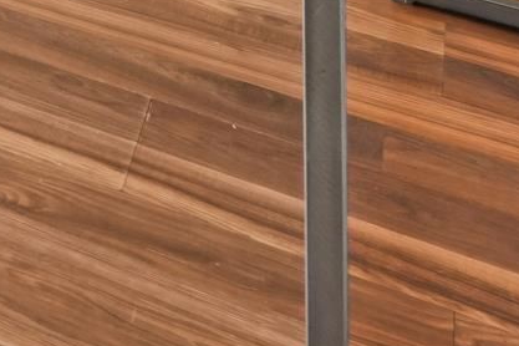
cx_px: -773
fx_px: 1710
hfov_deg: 12.7
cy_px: -884
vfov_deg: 8.4
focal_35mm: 119
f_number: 10
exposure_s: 1/10
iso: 400
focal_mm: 16.5
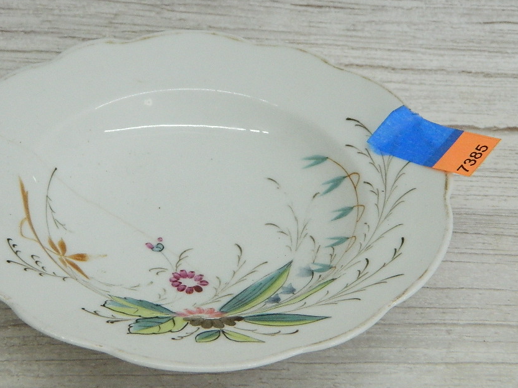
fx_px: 1047
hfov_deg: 27.7
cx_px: 205
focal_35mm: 70
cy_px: 179
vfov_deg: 21.0
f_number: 3.8
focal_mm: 10.2
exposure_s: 1/200
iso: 400
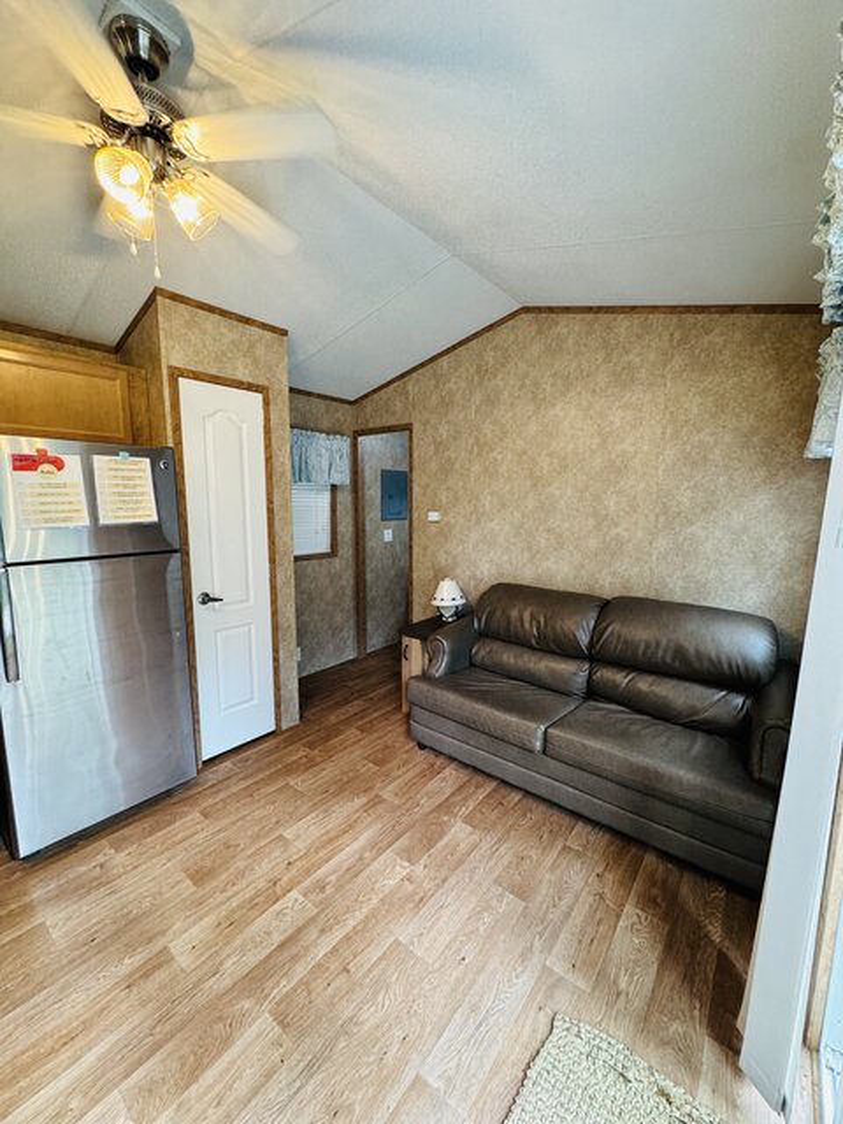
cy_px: 562
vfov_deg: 102.1
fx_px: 455
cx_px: 422
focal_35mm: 14
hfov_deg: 85.7
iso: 250
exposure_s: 1/60
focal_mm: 2.22
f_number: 2.2
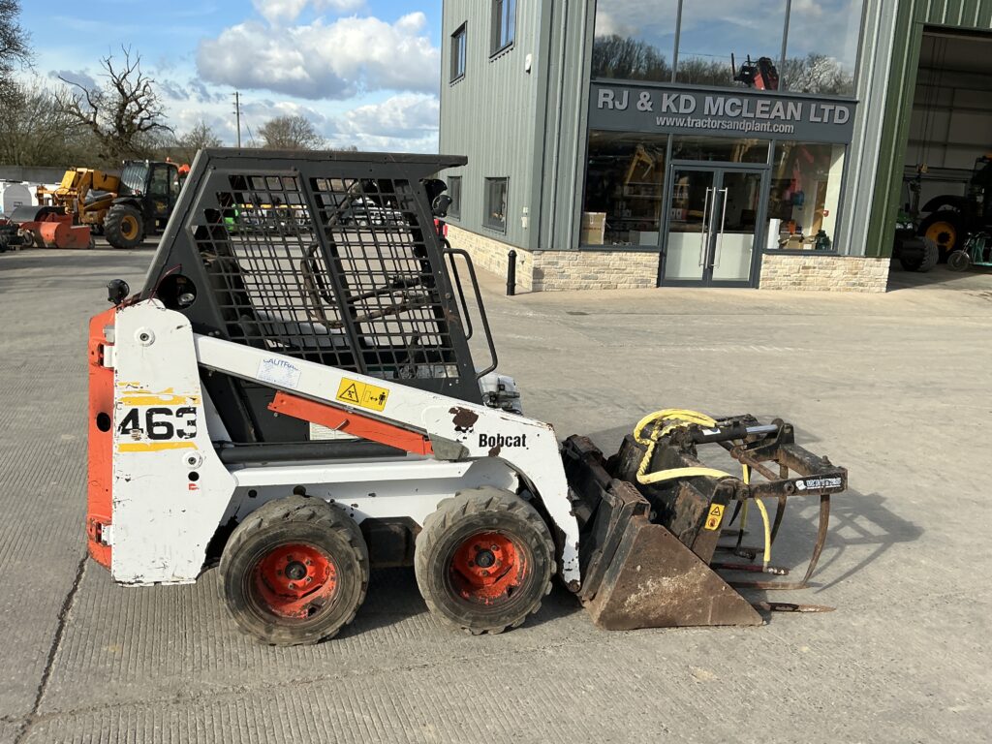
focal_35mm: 28
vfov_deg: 49.7
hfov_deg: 63.4
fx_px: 802
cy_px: 372
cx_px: 496
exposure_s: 1/1451
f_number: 1.8
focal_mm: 3
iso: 25
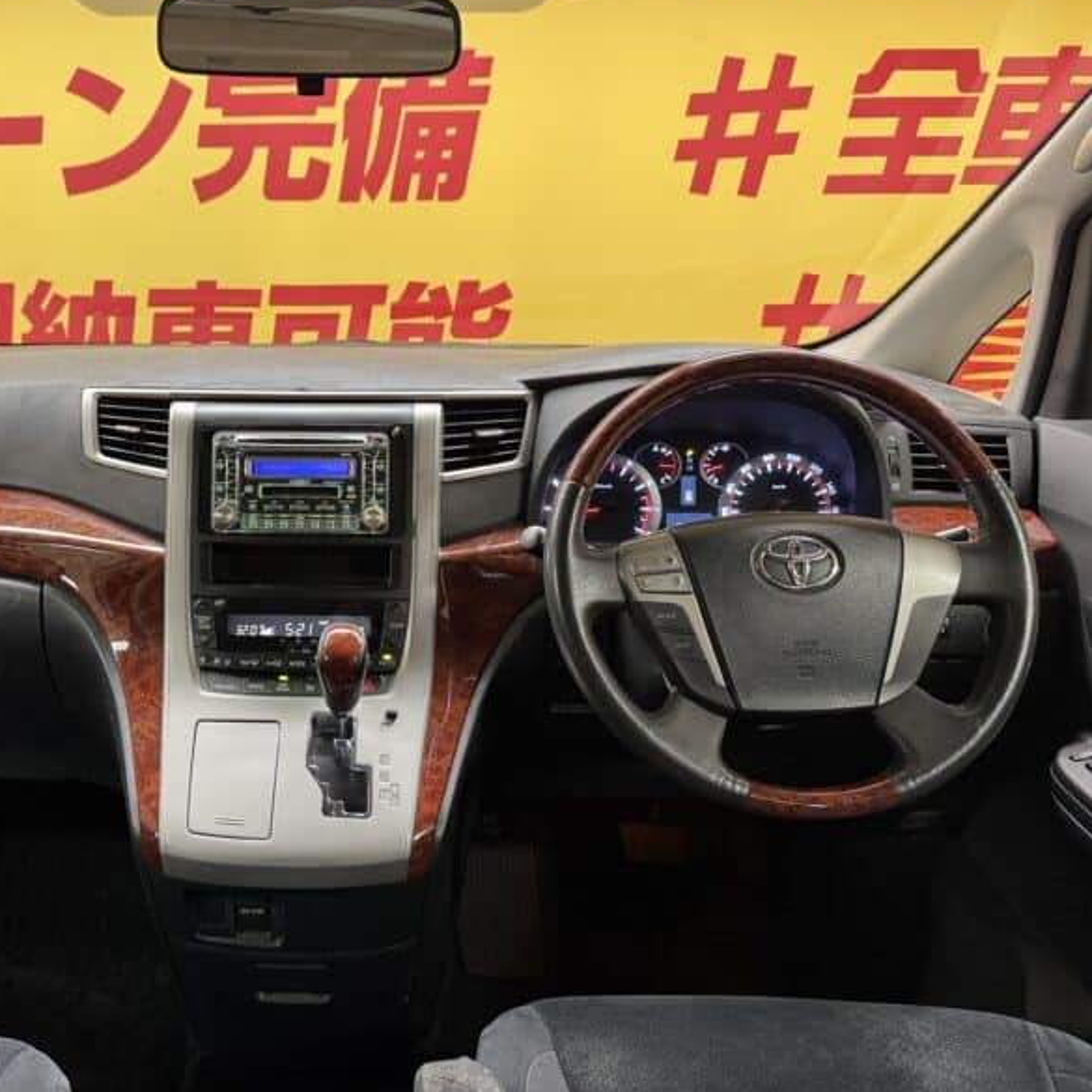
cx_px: 349
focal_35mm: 29
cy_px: 536
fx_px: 1035
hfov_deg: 54.3
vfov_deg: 55.6
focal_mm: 6.76
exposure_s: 1/50
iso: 320
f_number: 1.78
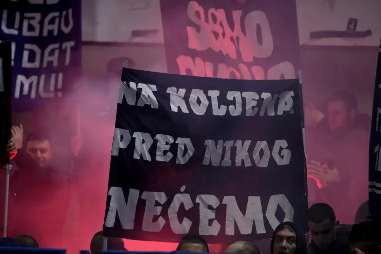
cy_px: 127
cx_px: 190
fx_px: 4234
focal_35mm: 400
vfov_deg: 3.4
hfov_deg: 5.2
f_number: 2.8
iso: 2500
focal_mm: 400
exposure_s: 1/1600
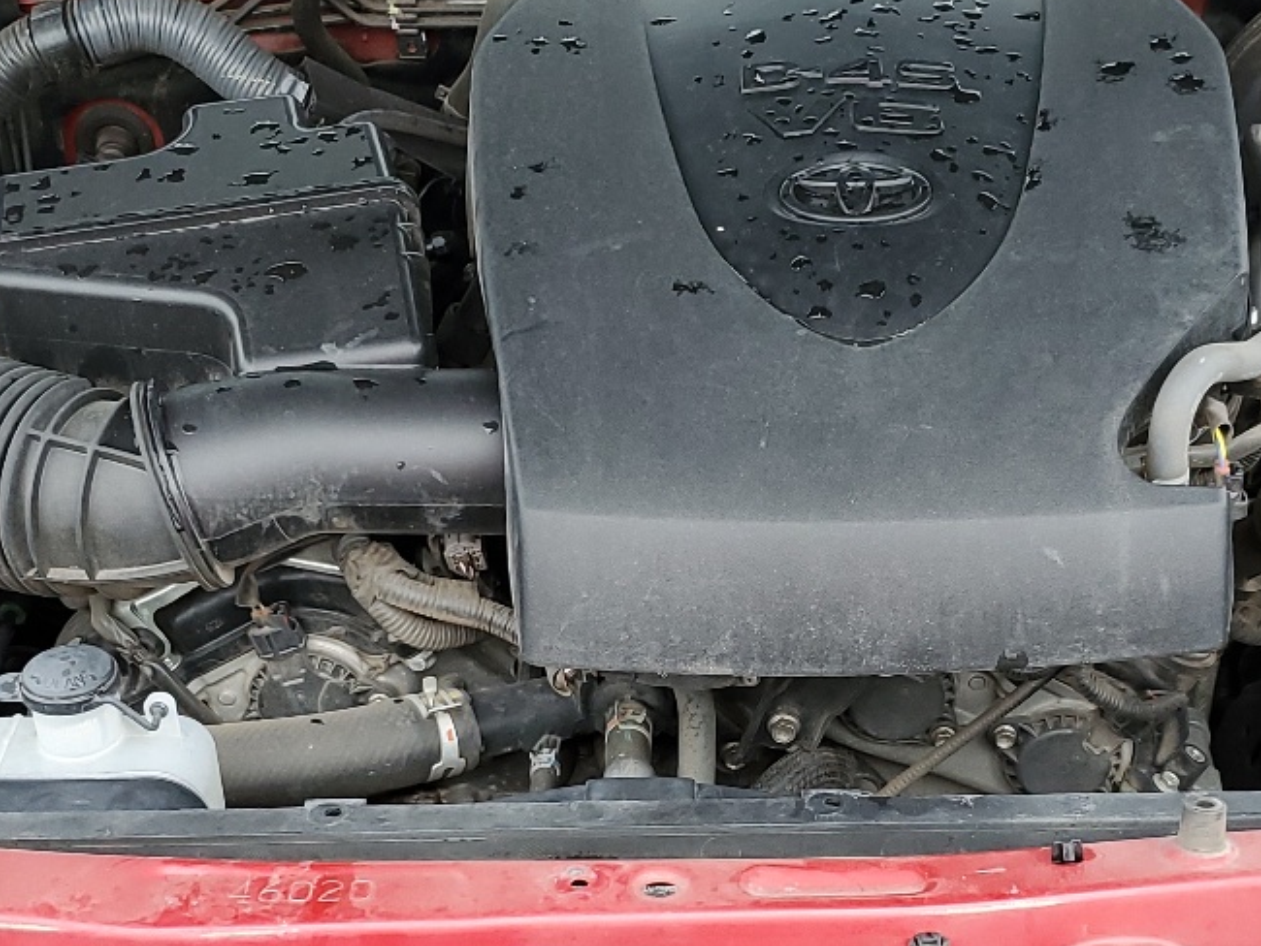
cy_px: 688
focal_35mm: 64
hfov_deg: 30.2
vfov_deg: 22.8
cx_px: 724
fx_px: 2332
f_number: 1.5
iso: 65
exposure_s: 1/100
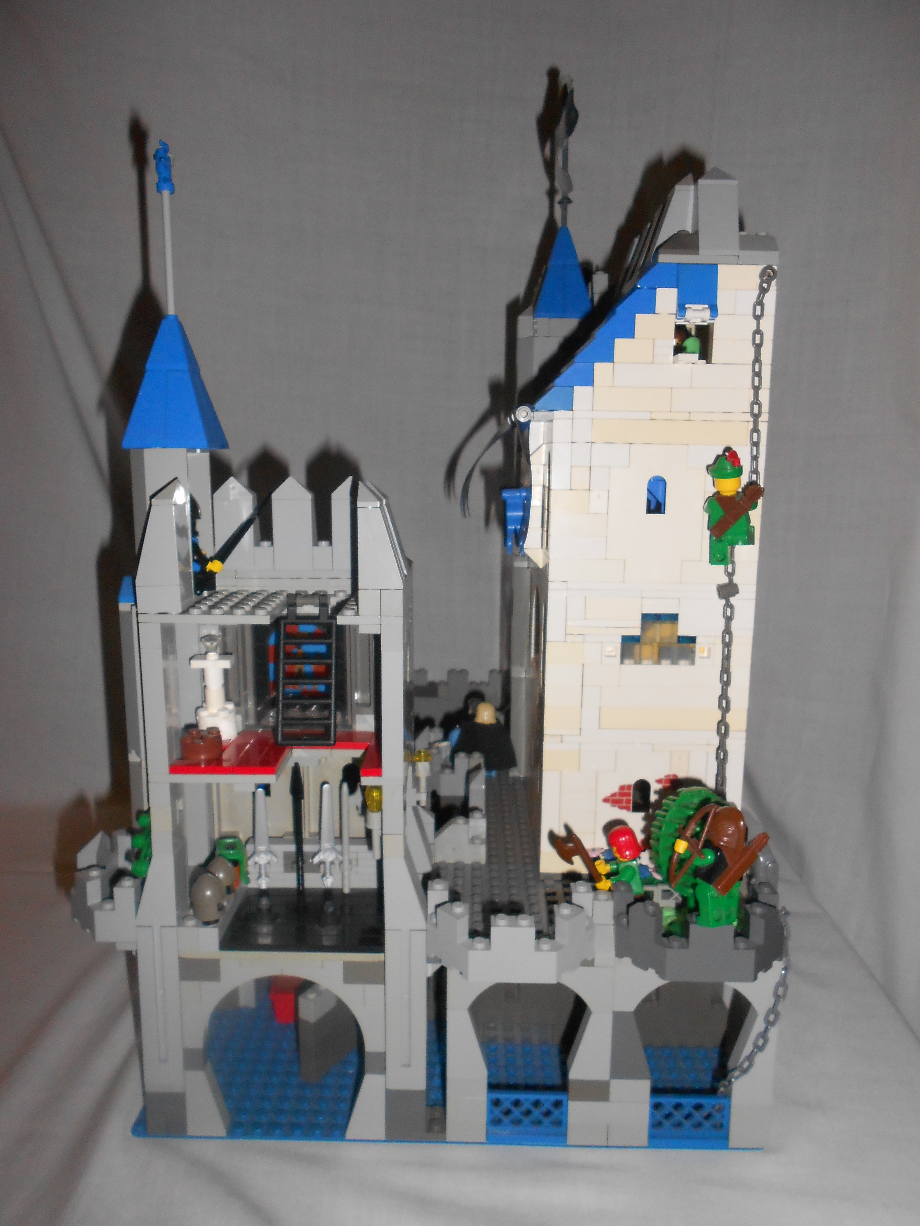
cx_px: 460
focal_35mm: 26
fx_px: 921
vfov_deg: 67.3
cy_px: 613
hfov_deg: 53.1
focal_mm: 4.6
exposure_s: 1/25
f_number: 8
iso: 200
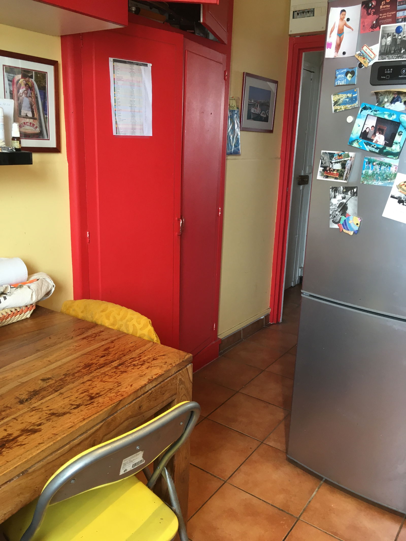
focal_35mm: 29
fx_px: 453
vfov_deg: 61.7
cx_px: 203
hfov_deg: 48.2
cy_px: 270
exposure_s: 1/33
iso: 80
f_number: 2.2
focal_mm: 4.15
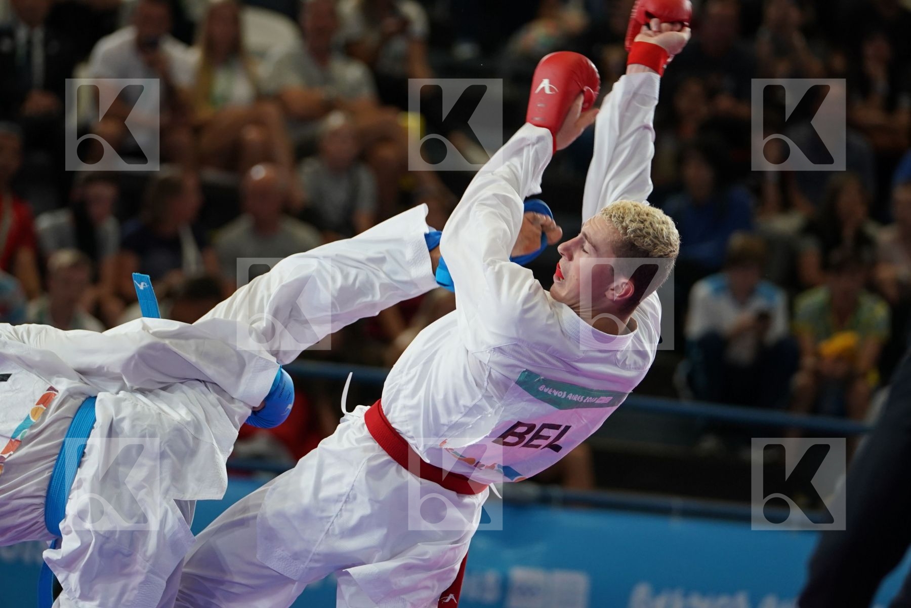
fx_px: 5921
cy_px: 304
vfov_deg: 5.9
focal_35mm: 234
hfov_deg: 8.8
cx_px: 456
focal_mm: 156
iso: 1250
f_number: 2.8
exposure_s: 1/1000
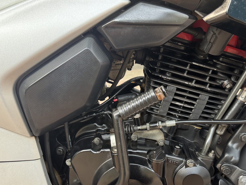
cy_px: 133
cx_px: 135
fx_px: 270
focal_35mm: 38
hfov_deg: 48.9
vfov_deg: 37.0
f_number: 1.78
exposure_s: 1/60
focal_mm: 6.76
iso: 250
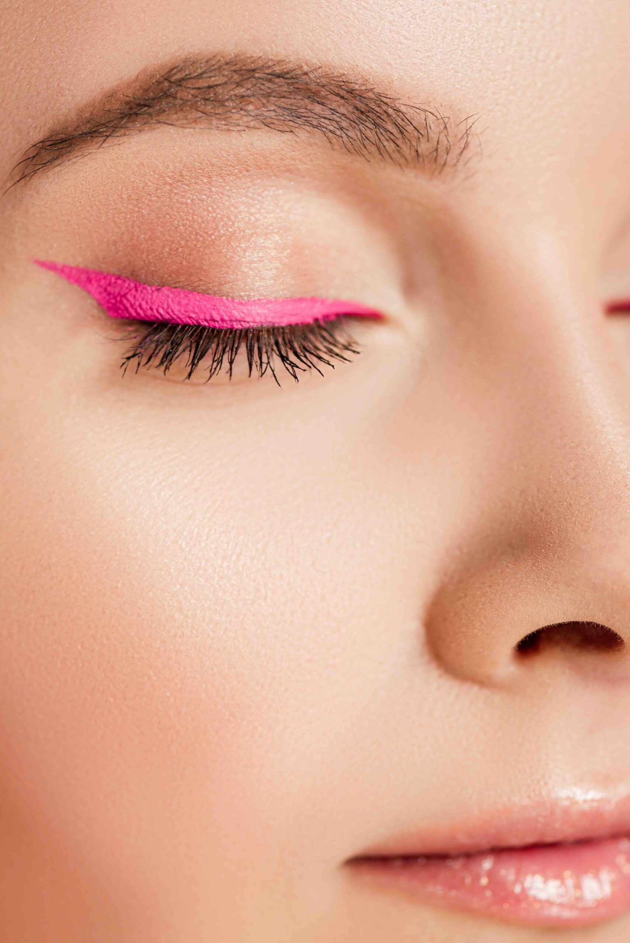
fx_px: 2753
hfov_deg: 13.1
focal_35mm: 105
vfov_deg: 19.4
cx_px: 315
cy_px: 472
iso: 100
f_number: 5.6
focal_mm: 105
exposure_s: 1/160
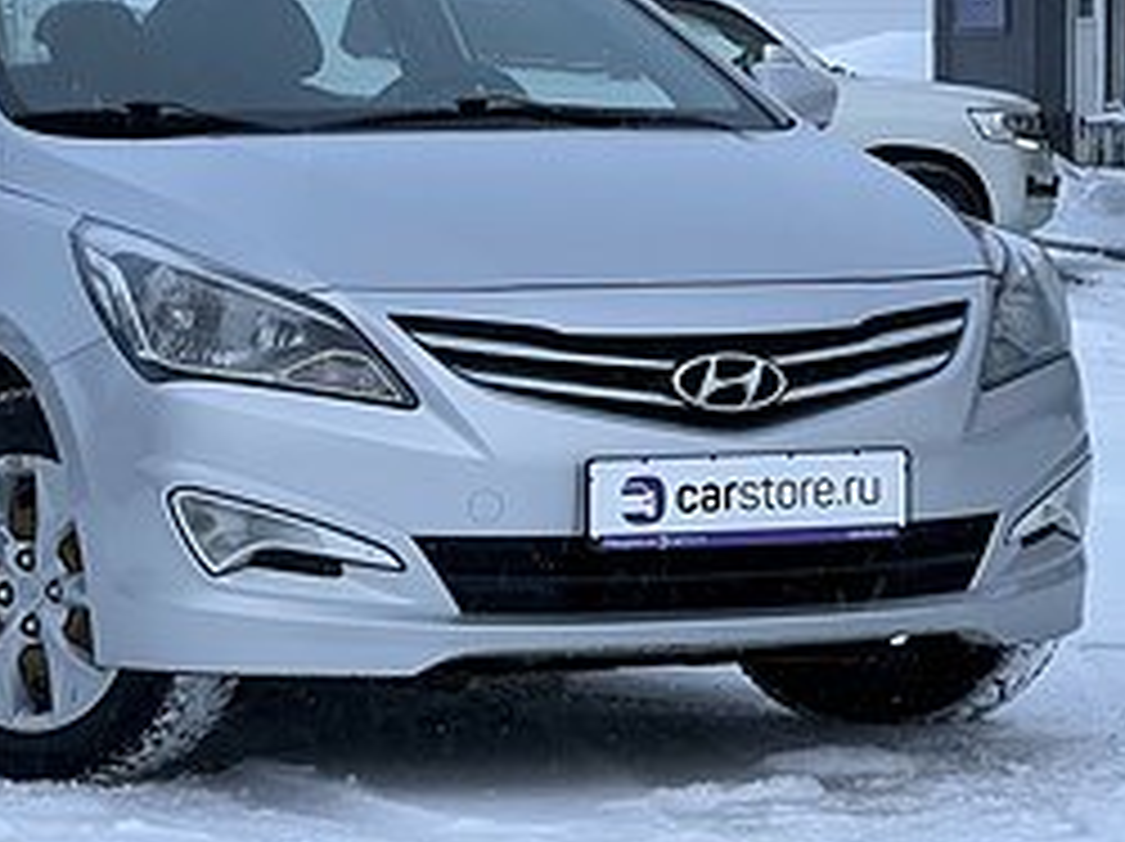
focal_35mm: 169
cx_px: 252
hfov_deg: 11.7
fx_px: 5487
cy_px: 185
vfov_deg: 8.8
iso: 25
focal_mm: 9
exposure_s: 1/121
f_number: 2.8
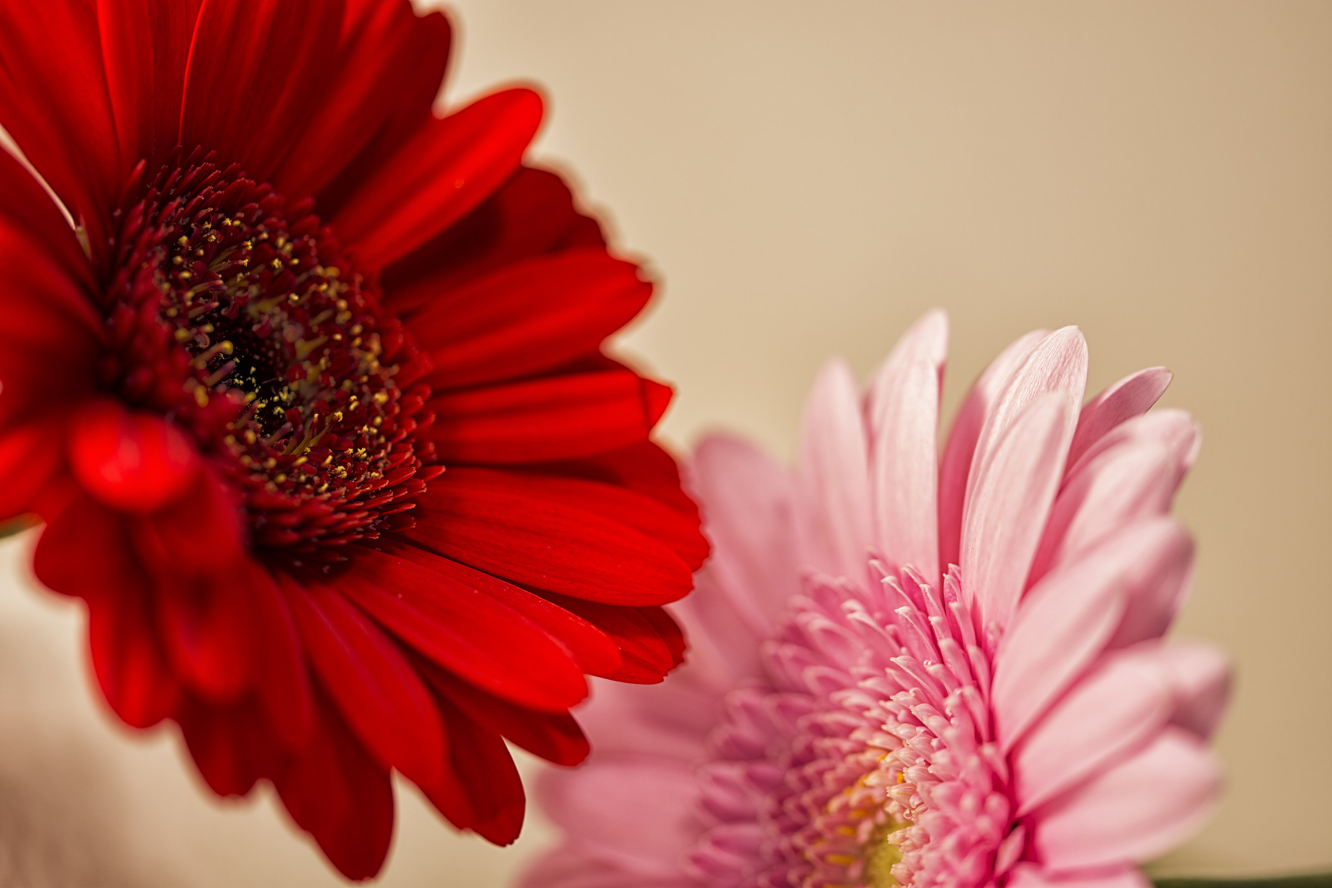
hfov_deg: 13.0
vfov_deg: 8.7
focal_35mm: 158
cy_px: 444
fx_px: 5827
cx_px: 666
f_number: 4
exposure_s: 1/100
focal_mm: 105
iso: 100
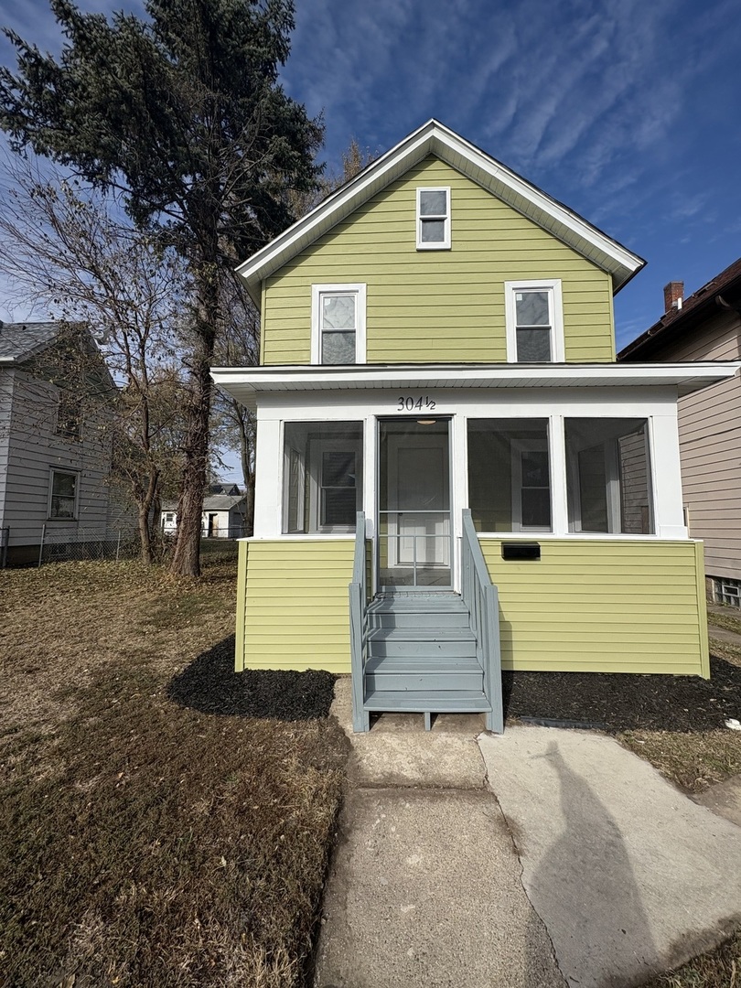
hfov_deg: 85.7
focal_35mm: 14
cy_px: 494
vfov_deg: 102.1
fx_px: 400
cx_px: 370
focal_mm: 2.22
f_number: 2.2
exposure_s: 1/3247
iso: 50
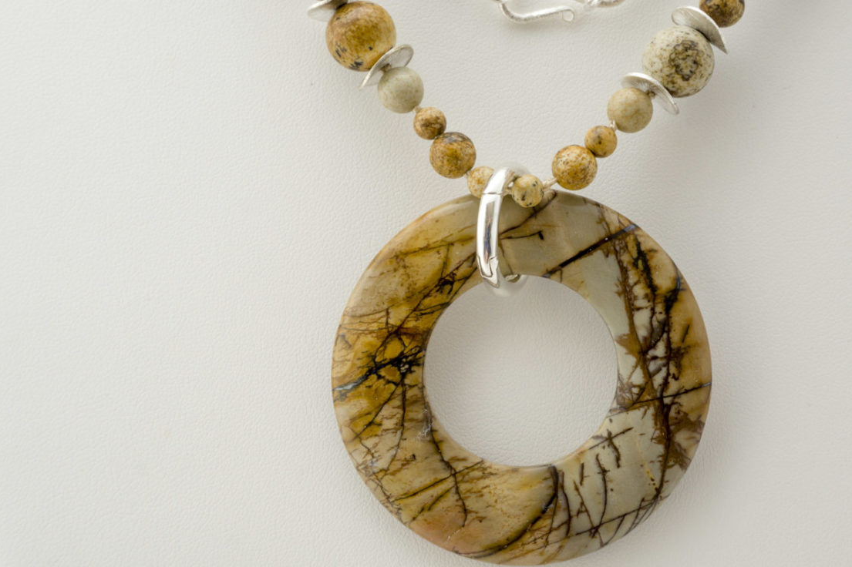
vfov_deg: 20.6
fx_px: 1561
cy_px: 293
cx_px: 485
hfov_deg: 30.5
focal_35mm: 66
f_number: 10
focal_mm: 30
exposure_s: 1/60
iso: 200
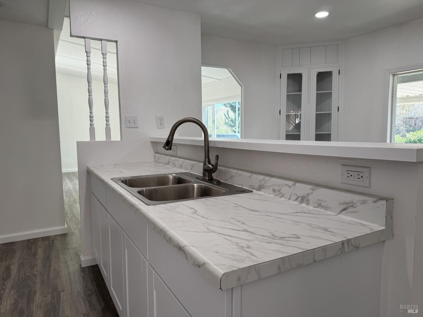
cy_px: 158
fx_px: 293
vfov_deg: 56.8
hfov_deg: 71.6
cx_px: 212
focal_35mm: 24
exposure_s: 1/129
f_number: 1.78
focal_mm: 6.76
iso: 50
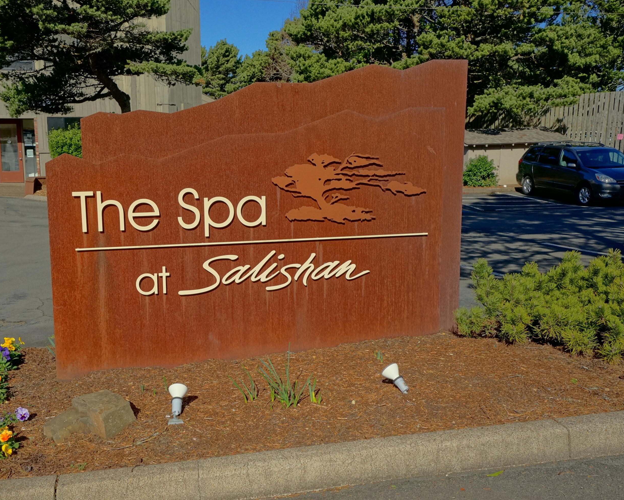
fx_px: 739
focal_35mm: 40
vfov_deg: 37.3
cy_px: 250
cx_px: 249
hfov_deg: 45.5
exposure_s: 1/3200
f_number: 11
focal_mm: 35
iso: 1000
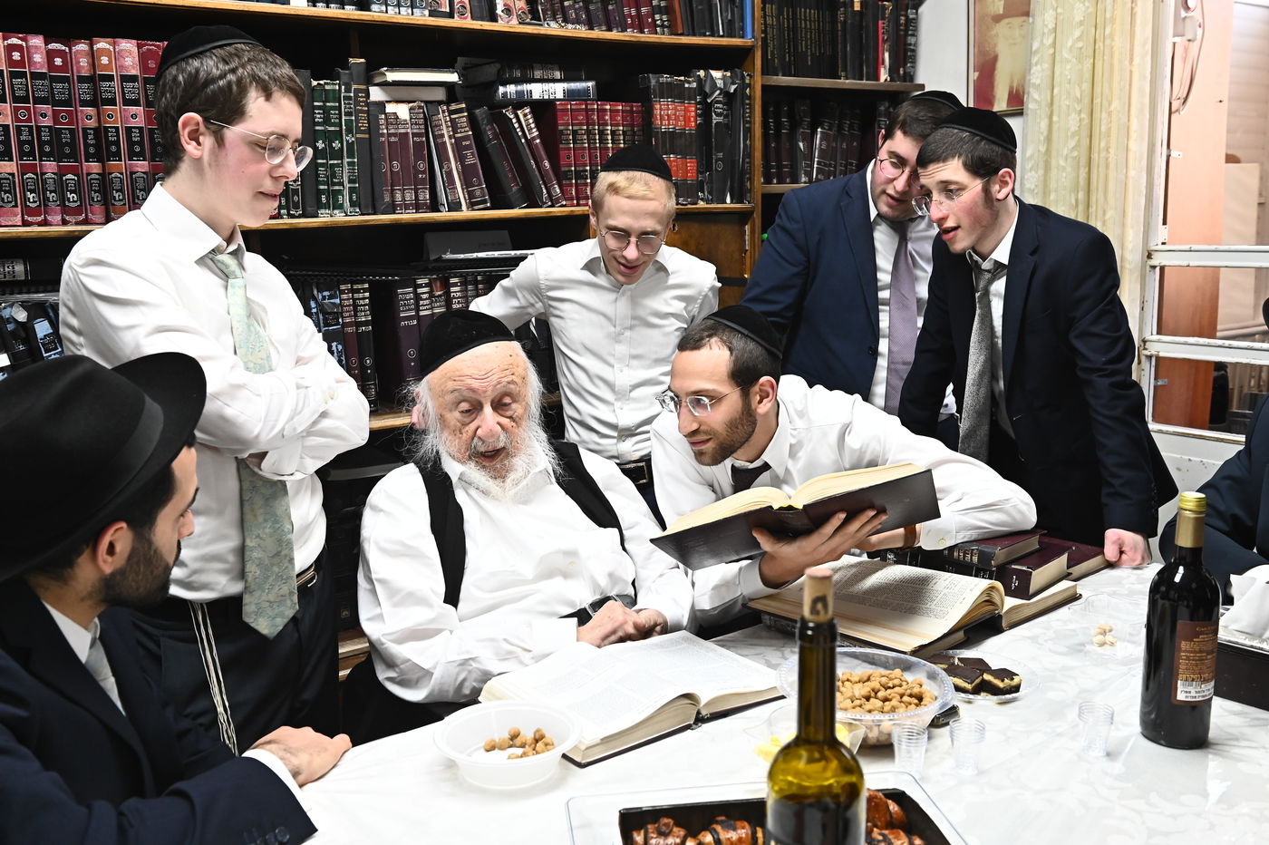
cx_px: 634
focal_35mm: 32
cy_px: 422
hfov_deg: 58.7
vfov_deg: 41.1
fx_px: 1127
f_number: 6.3
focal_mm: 32
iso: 2500
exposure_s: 1/200
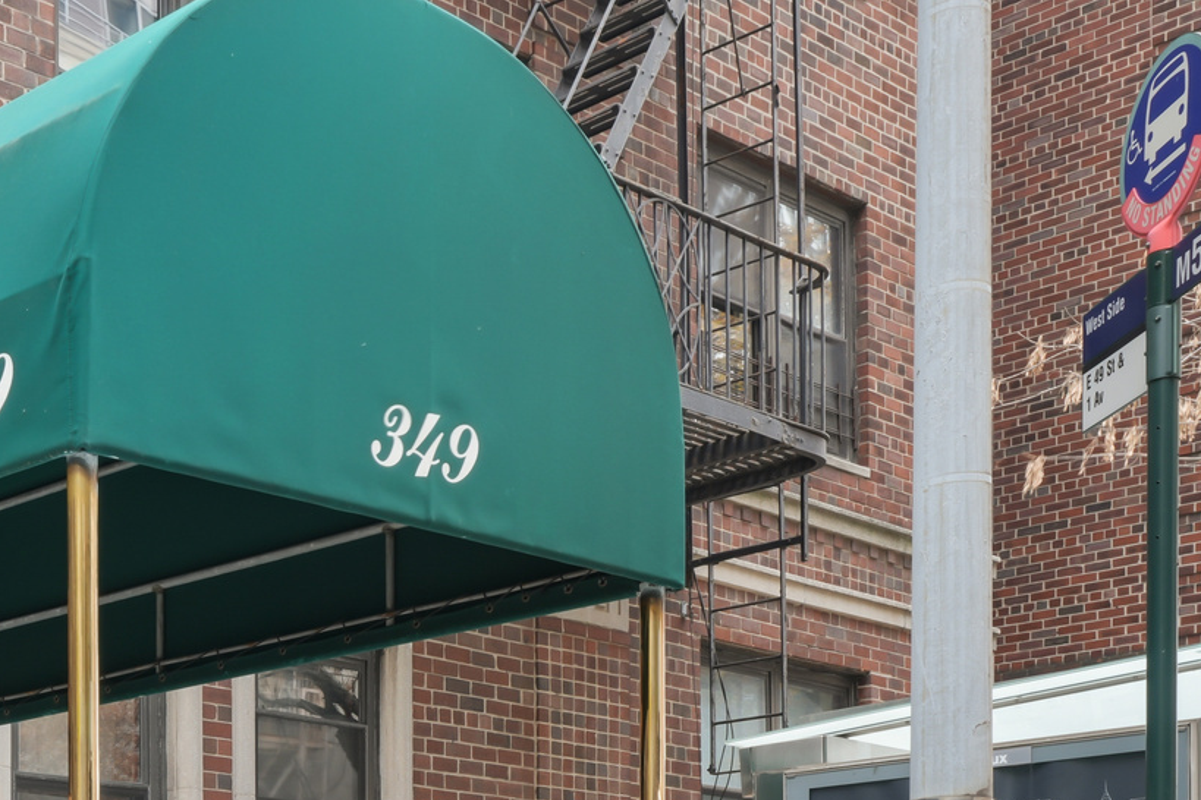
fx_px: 1968
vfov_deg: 21.8
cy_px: 873
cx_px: -191
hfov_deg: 29.7
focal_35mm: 59
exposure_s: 1/2.5
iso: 100
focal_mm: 23
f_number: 11
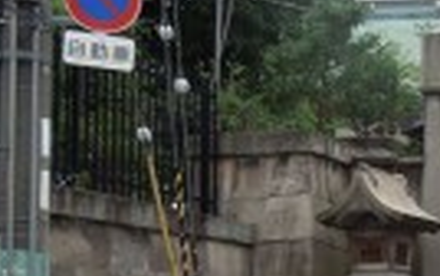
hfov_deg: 20.0
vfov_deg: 13.4
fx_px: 1140
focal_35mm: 95
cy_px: 342
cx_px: 578
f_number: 3.3
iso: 100
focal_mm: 4.5
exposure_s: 1/320
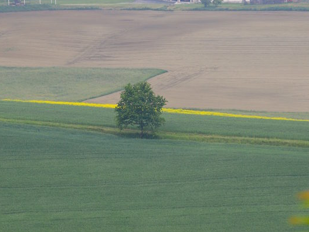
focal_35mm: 328
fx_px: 2927
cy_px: 116
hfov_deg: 6.0
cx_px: 145
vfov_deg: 4.5
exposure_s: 1/200
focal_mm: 200
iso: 400
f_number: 10
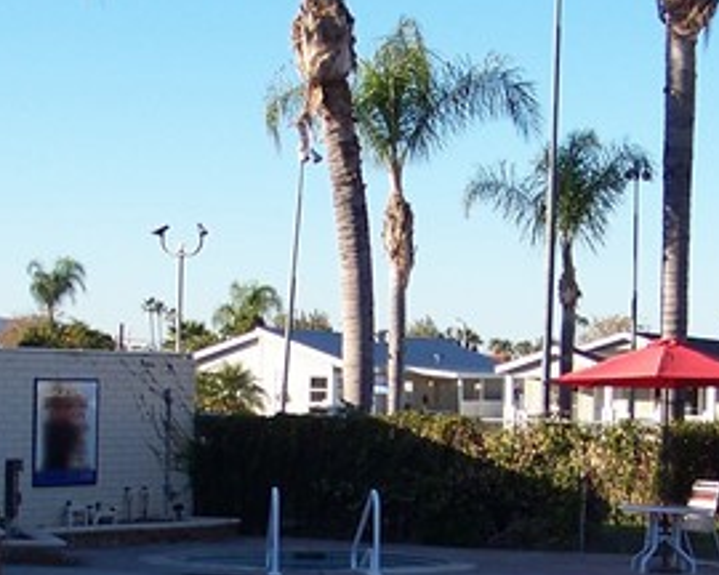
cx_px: 330
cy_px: 564
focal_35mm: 122
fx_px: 2596
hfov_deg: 15.8
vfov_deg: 12.5
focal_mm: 5.85
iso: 64
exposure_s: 1/500
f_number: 2.8
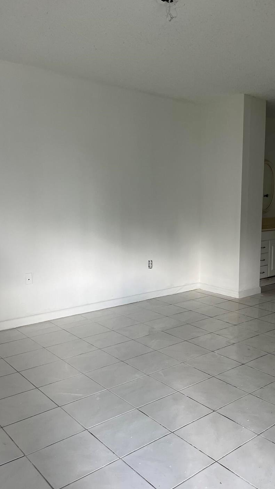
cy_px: 261
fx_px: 402
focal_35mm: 31
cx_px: 189
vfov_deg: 62.6
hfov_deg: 37.2
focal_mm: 5.1
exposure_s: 1/103
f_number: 1.6
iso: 125
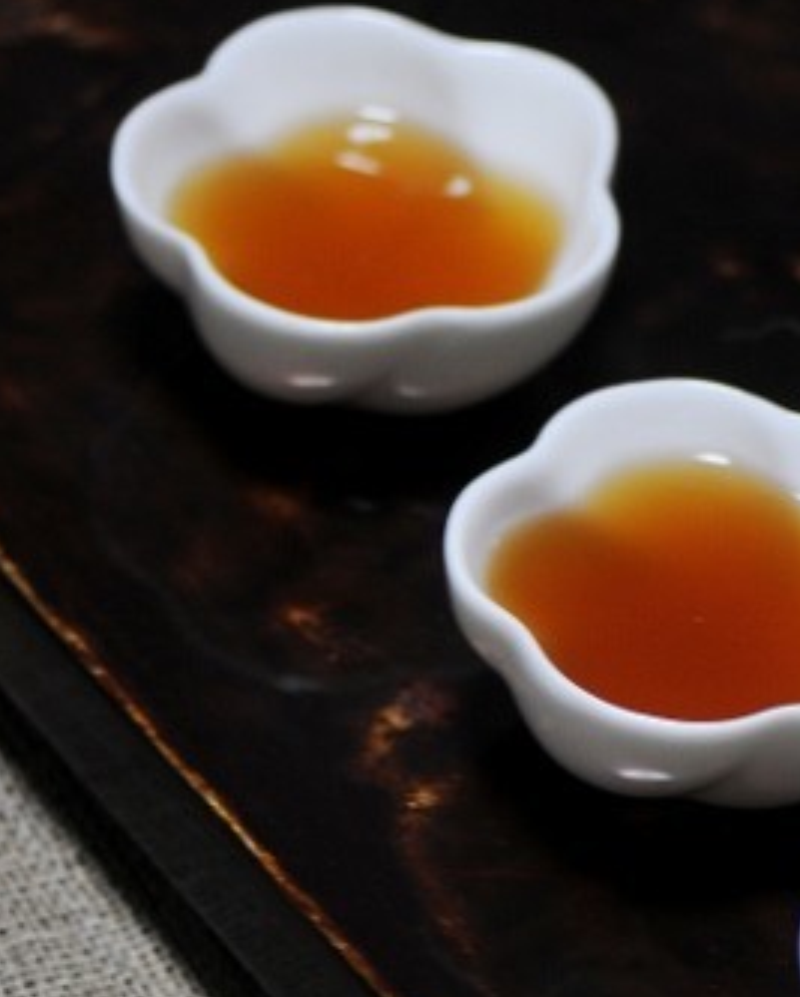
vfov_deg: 4.3
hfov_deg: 3.4
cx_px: 647
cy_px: 746
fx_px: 13402
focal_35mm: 453
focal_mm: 105
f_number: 3
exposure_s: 1/30
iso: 200
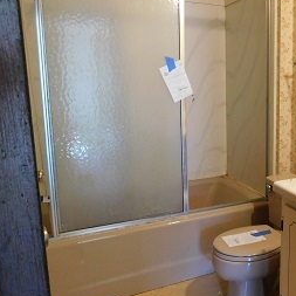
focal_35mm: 37
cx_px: 263
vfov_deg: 44.9
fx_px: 358
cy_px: 138
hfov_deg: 41.6
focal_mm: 4
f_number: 3
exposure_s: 1/25
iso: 400
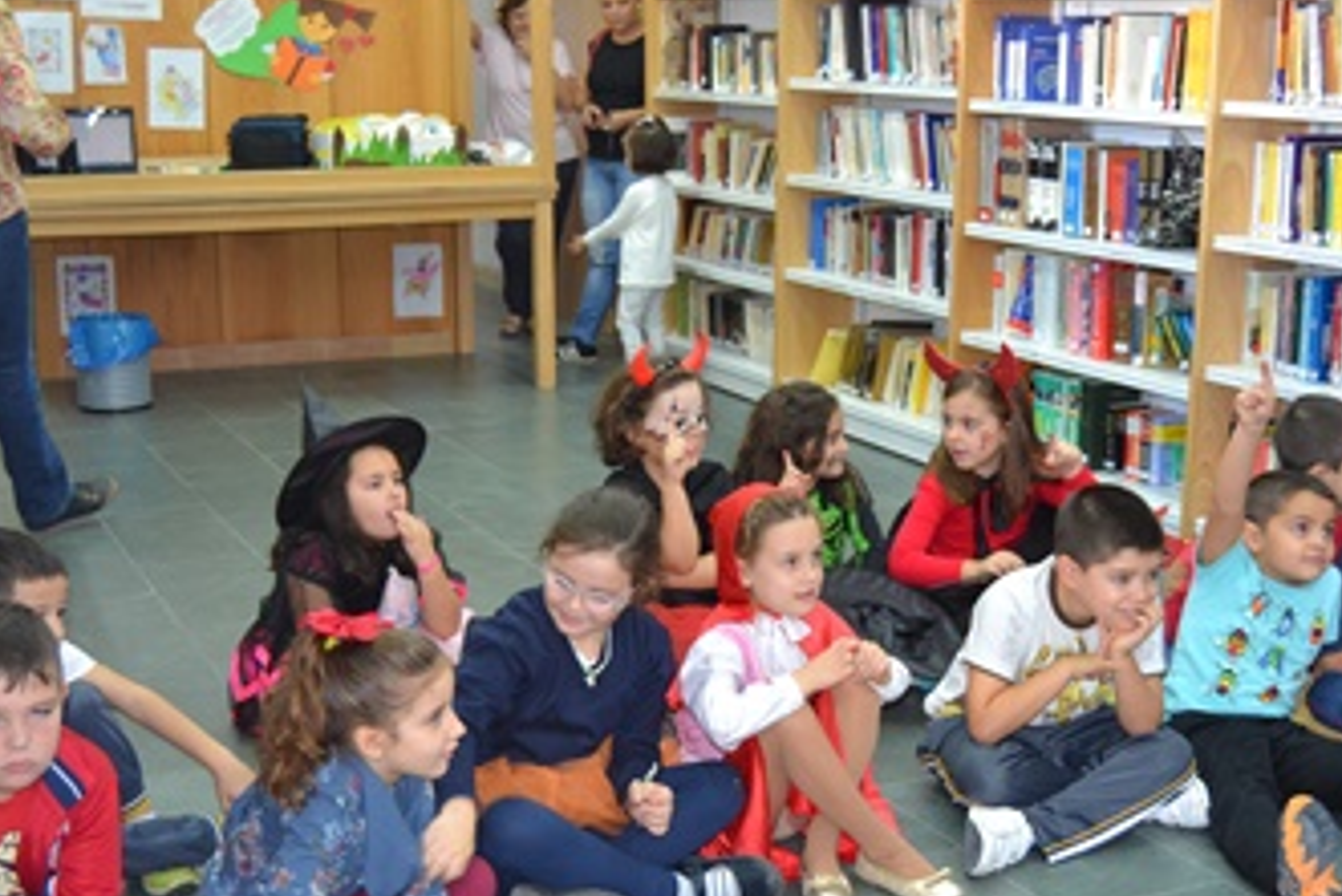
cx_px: 762
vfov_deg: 25.5
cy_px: 523
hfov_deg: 37.4
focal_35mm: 53
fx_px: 1976
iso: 1250
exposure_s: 1/60
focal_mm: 26
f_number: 4
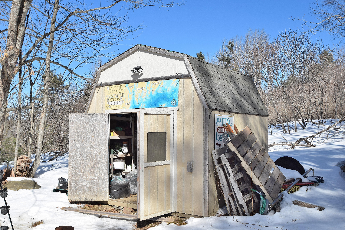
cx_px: 172
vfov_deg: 36.9
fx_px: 345
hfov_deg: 53.1
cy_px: 115
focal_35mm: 36
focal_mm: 24
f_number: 10
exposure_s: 1/400
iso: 200
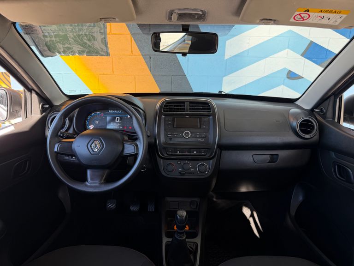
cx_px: 177
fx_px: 245
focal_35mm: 24
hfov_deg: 71.6
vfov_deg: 56.8
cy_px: 133
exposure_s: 1/120
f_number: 1.78
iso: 125
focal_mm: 6.76
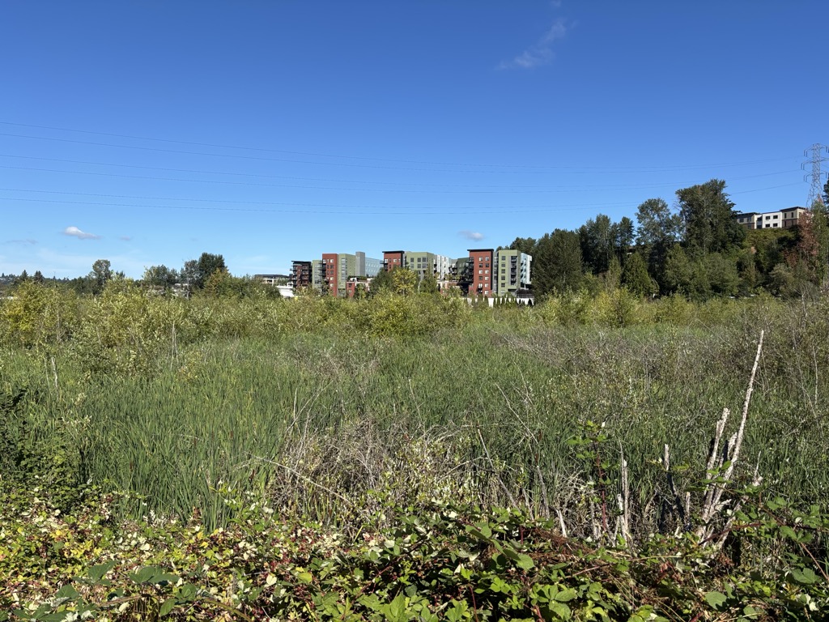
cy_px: 311
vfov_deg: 53.1
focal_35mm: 26
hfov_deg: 67.3
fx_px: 623
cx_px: 414
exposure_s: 1/3311
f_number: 1.6
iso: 50
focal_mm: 5.96
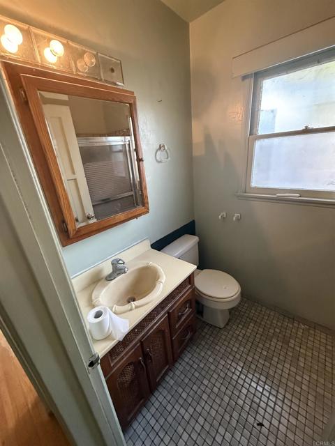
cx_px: 168
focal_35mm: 14
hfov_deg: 85.7
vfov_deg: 102.1
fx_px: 181
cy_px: 223
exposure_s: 1/60
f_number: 2.2
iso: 800
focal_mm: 2.22
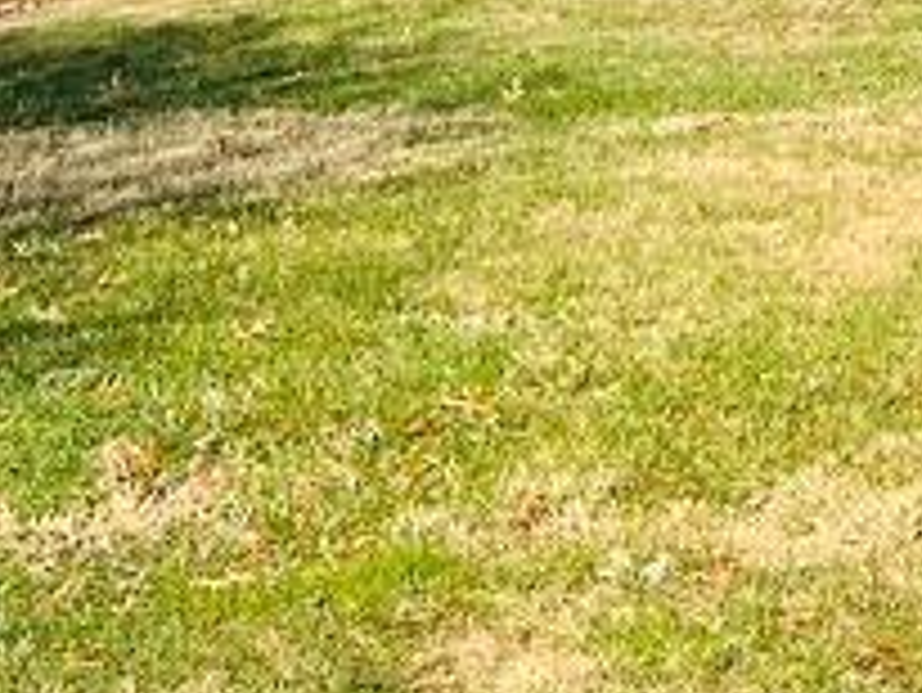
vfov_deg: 10.5
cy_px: -662
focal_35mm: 130
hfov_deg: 14.1
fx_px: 3465
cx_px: 1430
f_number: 1.5
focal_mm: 5.7
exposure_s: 1/3831
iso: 50
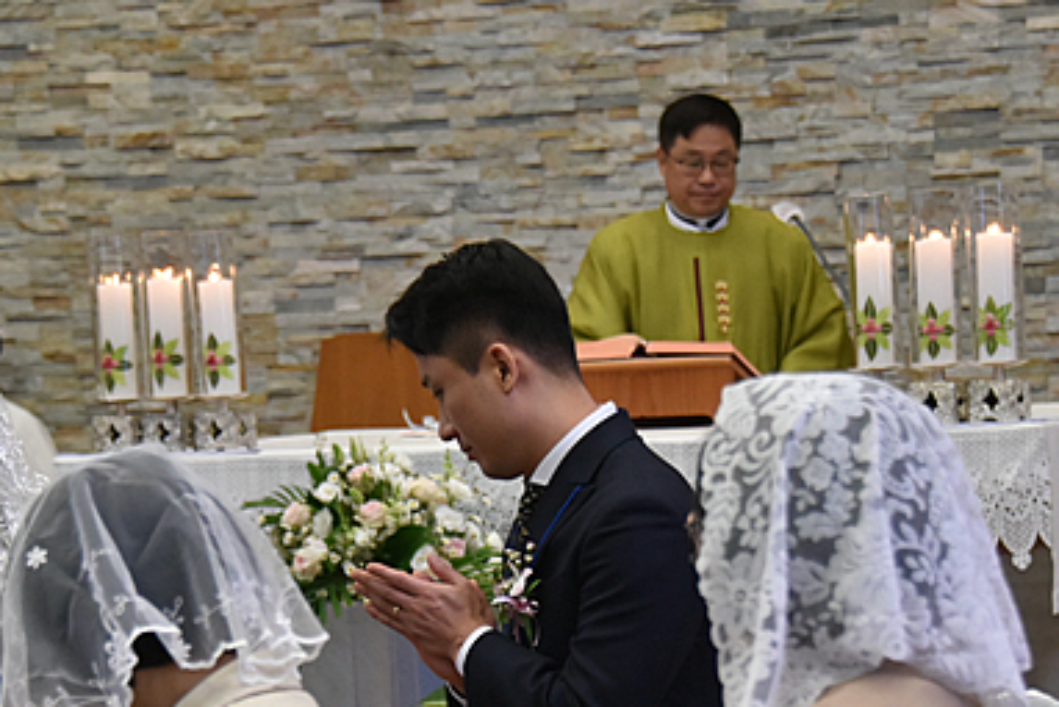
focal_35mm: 178
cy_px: 725
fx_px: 5238
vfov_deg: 7.7
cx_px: 552
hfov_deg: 11.5
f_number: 5
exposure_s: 1/125
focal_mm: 85
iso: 2500
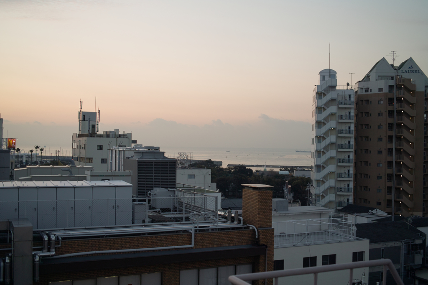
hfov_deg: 47.4
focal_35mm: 41
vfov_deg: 32.6
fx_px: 487
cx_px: 214
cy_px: 142
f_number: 2.8
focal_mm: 24.2
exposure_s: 1/30
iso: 100
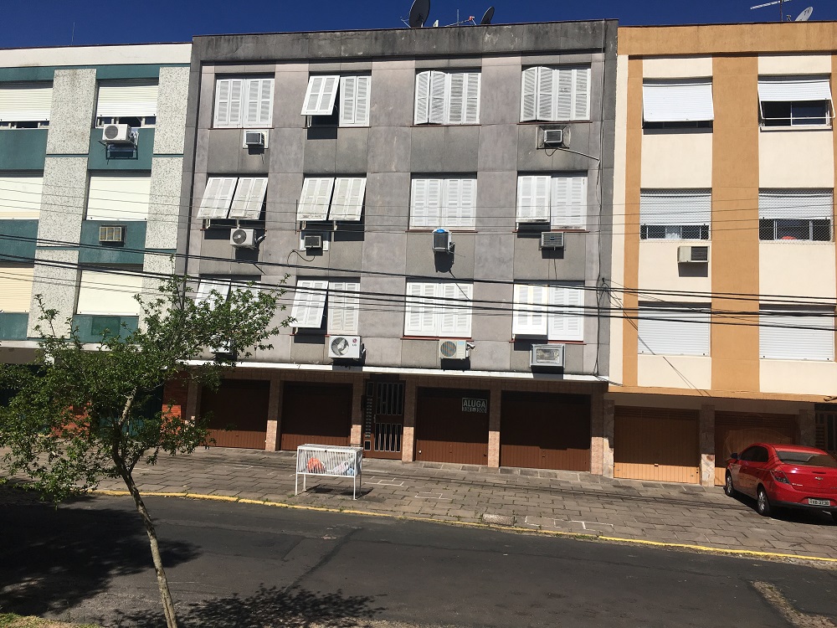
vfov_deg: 48.2
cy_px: 314
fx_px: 701
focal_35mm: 29
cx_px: 418
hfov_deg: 61.7
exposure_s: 1/4274
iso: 25
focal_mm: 4.15
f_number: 2.2
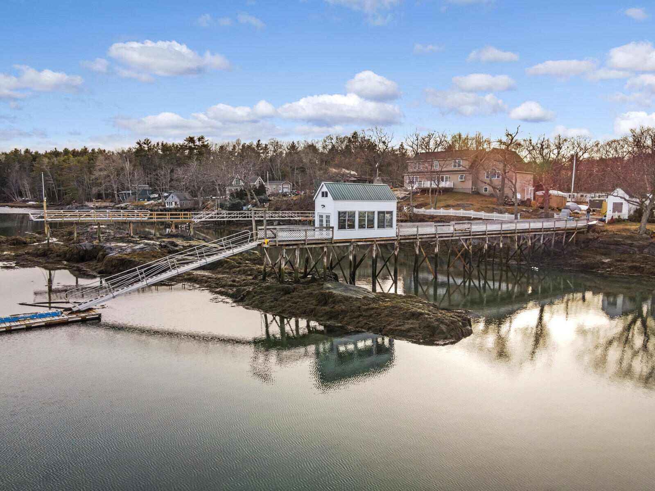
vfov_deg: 56.8
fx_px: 454
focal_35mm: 24
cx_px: 328
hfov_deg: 71.6
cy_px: 246
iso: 200
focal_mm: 4.5
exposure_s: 1/400
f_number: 2.8
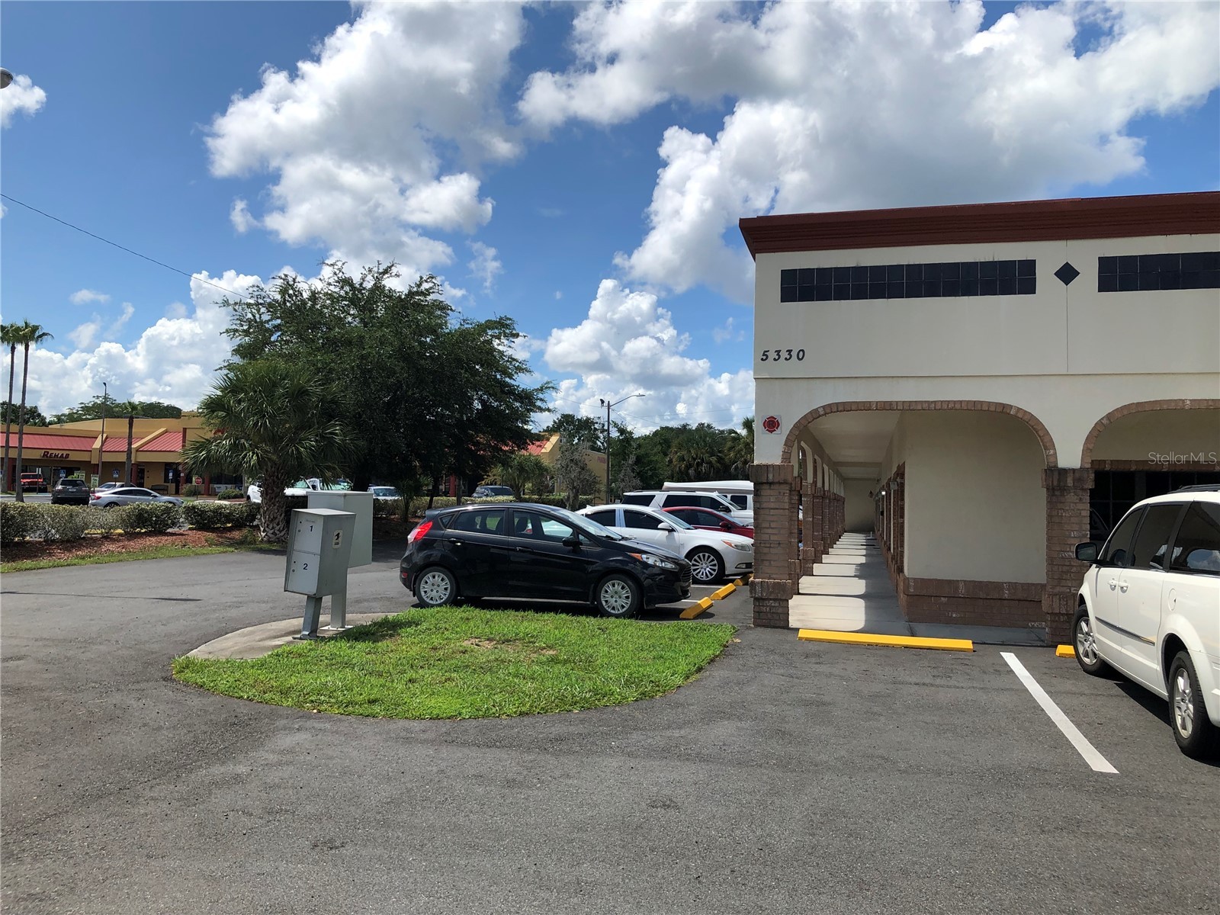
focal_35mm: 28
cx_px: 610
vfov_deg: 49.7
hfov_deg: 63.4
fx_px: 987
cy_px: 458
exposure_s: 1/2703
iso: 20
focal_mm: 3.99
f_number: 1.8
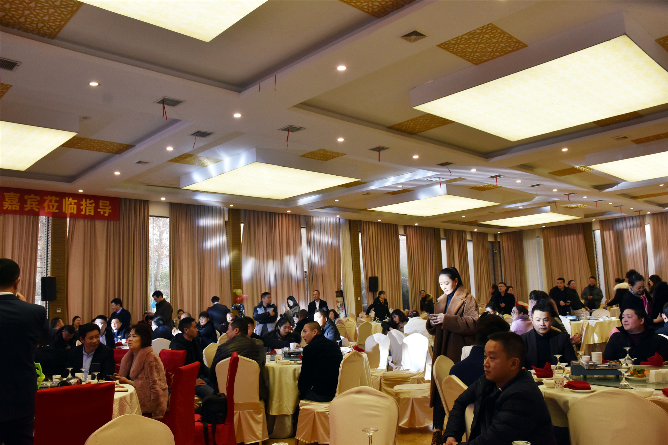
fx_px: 557
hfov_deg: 61.9
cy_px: 222
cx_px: 334
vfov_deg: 43.6
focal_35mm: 30
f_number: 6.3
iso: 800
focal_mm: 20
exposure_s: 1/160
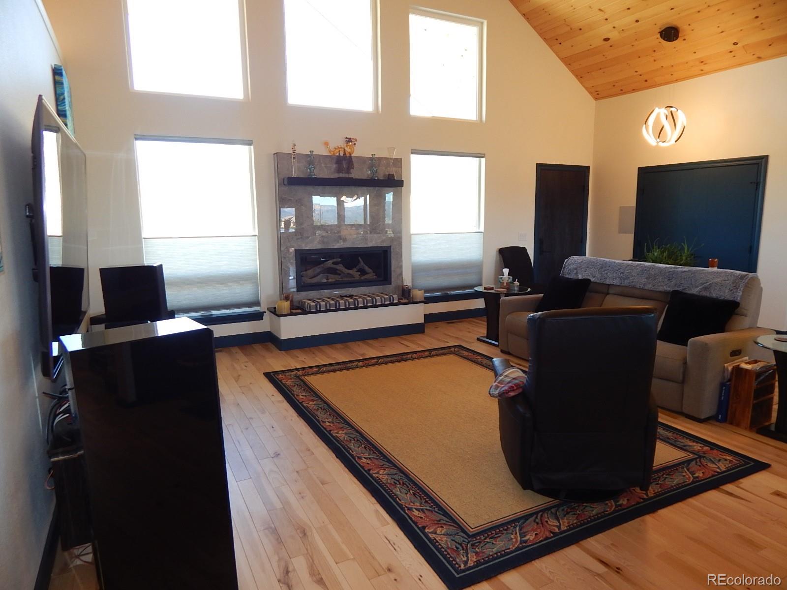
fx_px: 500
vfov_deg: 61.1
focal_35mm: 22
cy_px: 295
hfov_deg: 76.4
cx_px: 394
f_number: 3
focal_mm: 4
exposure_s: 1/30
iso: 125
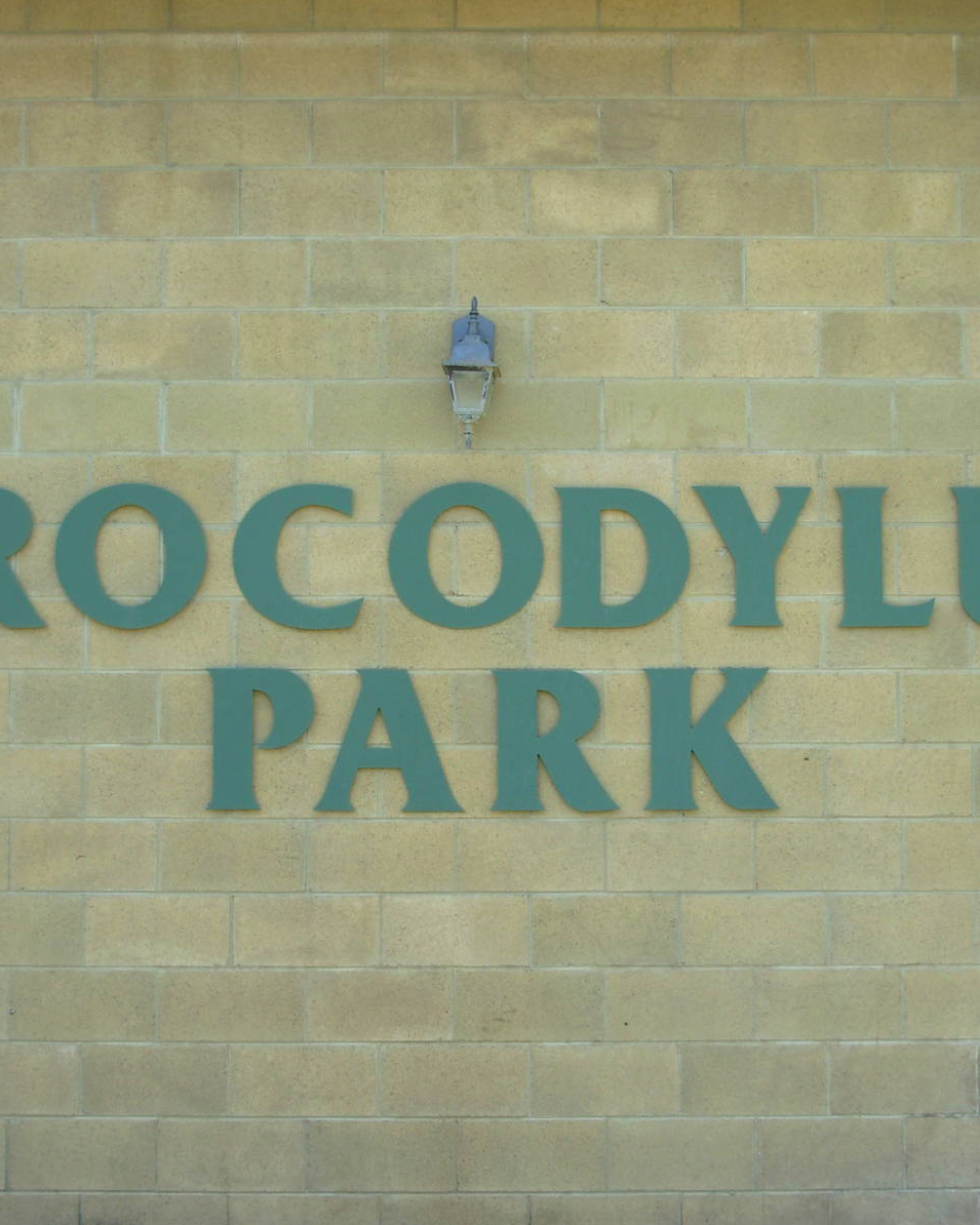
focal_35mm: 68
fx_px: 2466
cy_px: 611
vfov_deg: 27.9
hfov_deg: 22.5
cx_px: 506
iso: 50
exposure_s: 1/166
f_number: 3.2
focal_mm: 8.5
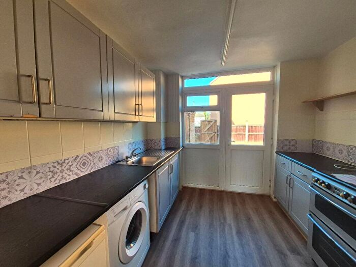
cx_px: 178
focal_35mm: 13
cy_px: 134
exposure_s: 1/100
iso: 64
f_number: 2.2
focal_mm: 1.74
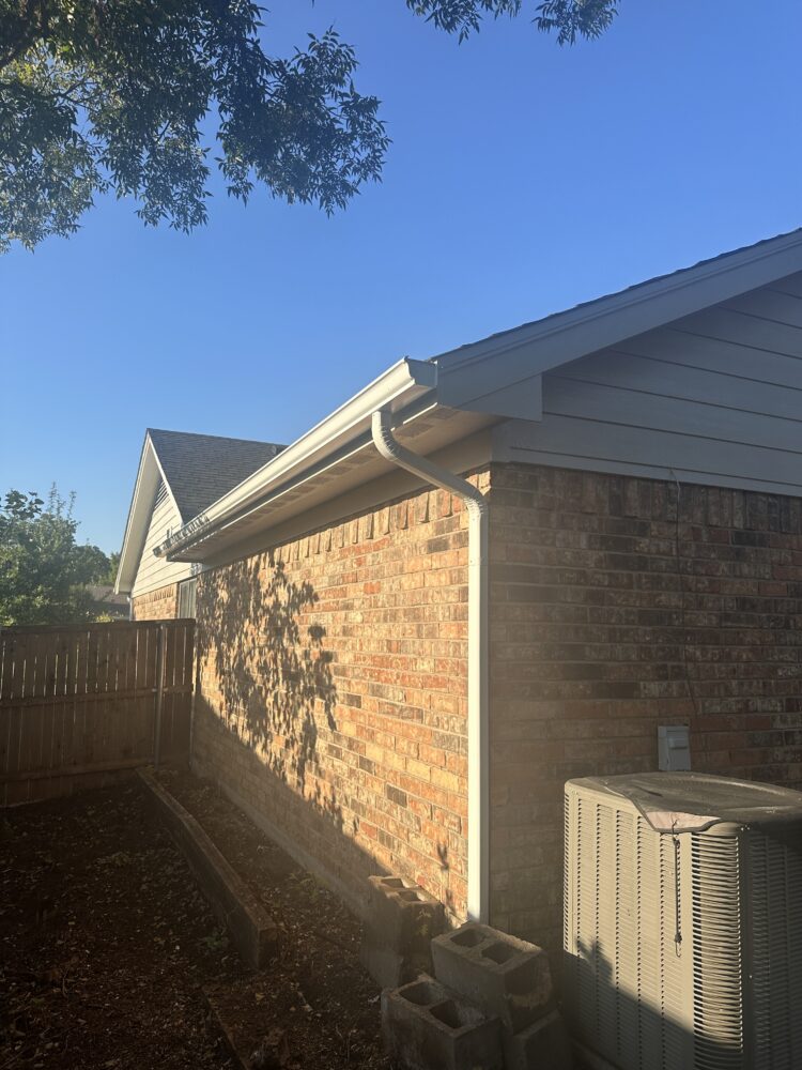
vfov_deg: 71.6
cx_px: 401
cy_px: 535
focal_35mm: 24
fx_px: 741
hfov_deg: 56.8
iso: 80
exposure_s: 1/2967
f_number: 1.78
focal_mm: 6.86
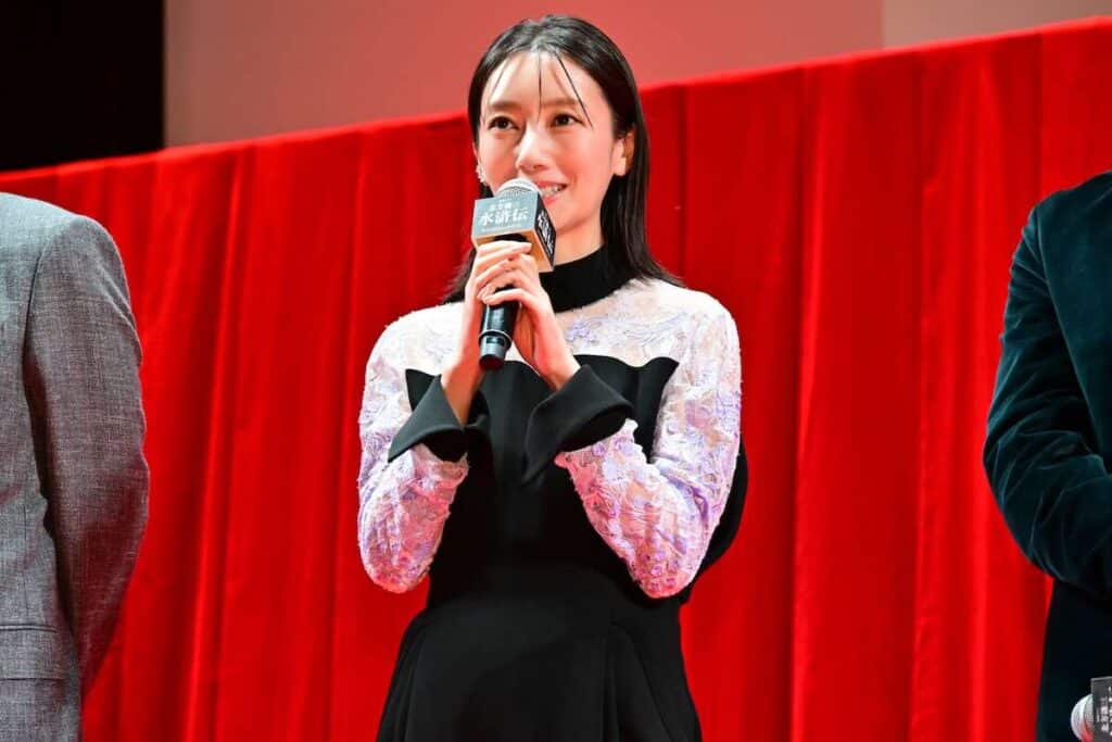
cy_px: 371
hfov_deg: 15.2
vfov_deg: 10.2
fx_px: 4170
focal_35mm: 135
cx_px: 556
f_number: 6.3
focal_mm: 135
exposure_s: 1/200
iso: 1600
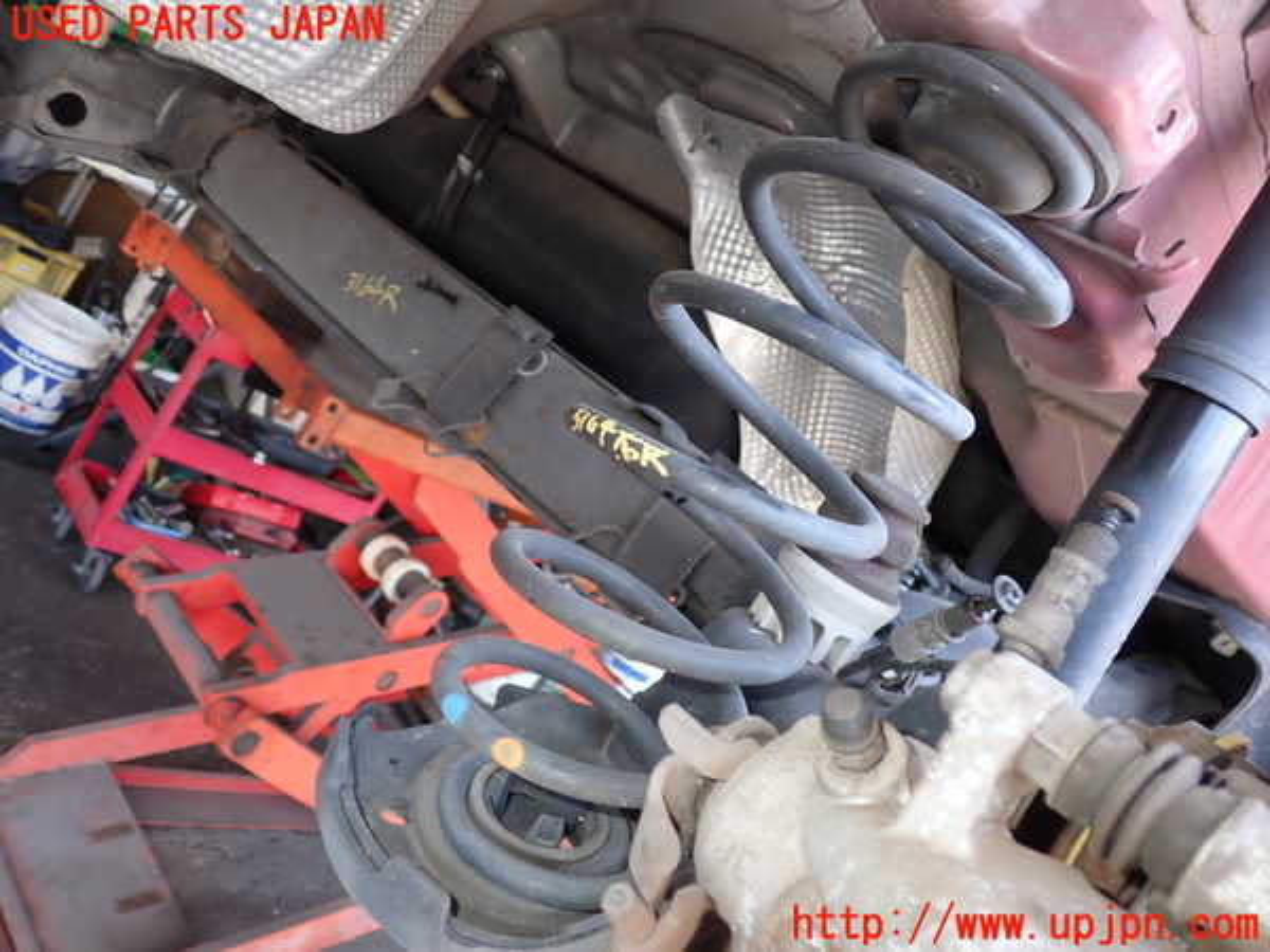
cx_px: 635
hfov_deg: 60.0
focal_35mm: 30
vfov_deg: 46.8
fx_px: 1101
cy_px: 476
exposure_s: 1/60
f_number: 2.3
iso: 125
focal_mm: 5.4
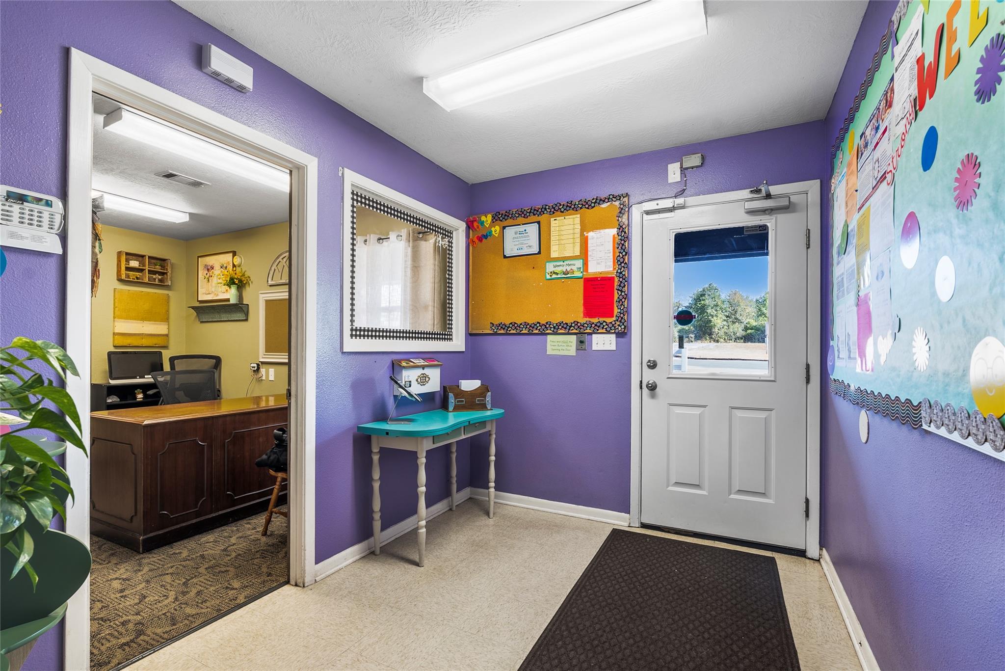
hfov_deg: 95.0
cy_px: 336
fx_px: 461
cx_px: 502
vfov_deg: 72.1
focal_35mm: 16
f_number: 8
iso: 200
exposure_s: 4
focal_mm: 16.5
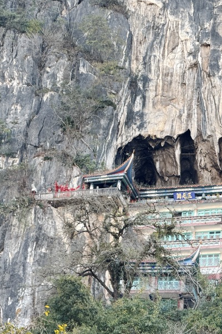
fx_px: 1970
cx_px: 240
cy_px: 145
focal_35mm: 213
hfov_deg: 6.4
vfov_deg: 9.7
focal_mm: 15.66
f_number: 2.8
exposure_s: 1/121
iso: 50
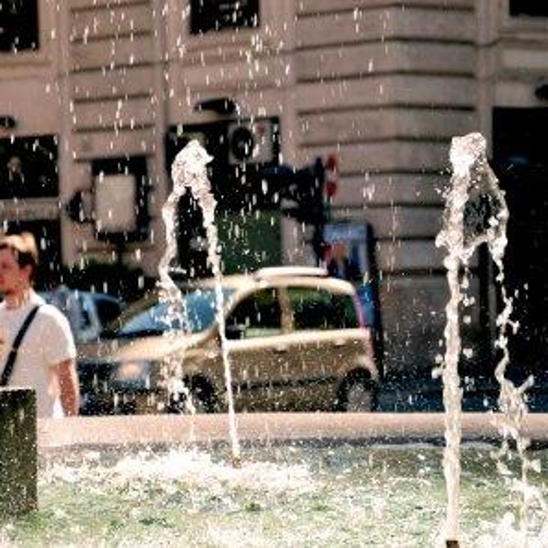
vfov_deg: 9.9
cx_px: 205
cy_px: 274
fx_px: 3170
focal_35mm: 177
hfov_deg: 9.9
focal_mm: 92
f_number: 6.3
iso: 200
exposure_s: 1/320
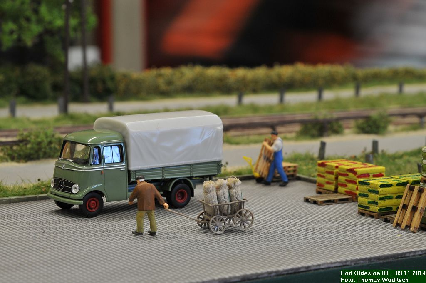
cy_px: 142
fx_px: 1418
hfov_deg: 17.1
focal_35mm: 120
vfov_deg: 11.4
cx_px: 213
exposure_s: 1/2.5
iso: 400
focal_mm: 80
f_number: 20
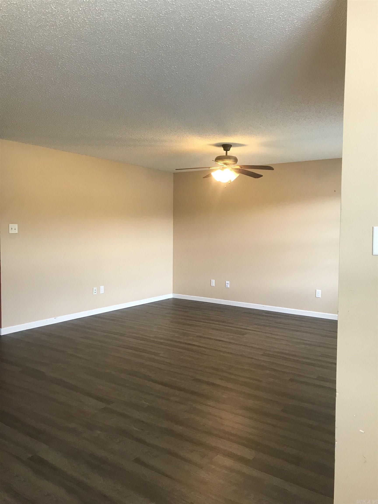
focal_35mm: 28
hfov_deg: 49.7
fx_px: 408
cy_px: 252
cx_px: 189
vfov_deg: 63.4
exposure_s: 1/24
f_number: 1.8
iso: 40
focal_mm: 3.99
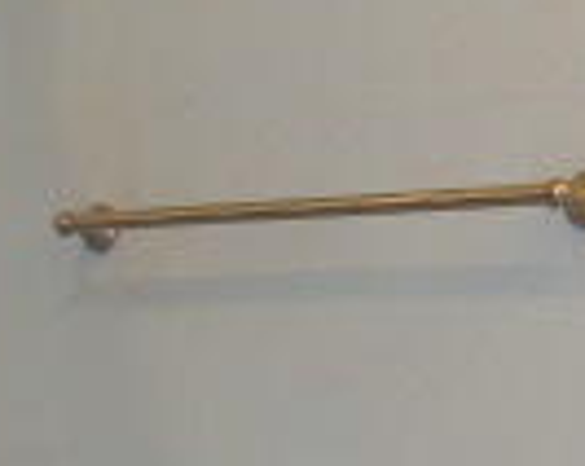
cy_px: 717
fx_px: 2196
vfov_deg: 11.6
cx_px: -62
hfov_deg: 14.8
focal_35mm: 127
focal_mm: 4.8
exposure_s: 1/30
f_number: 2.8
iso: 100
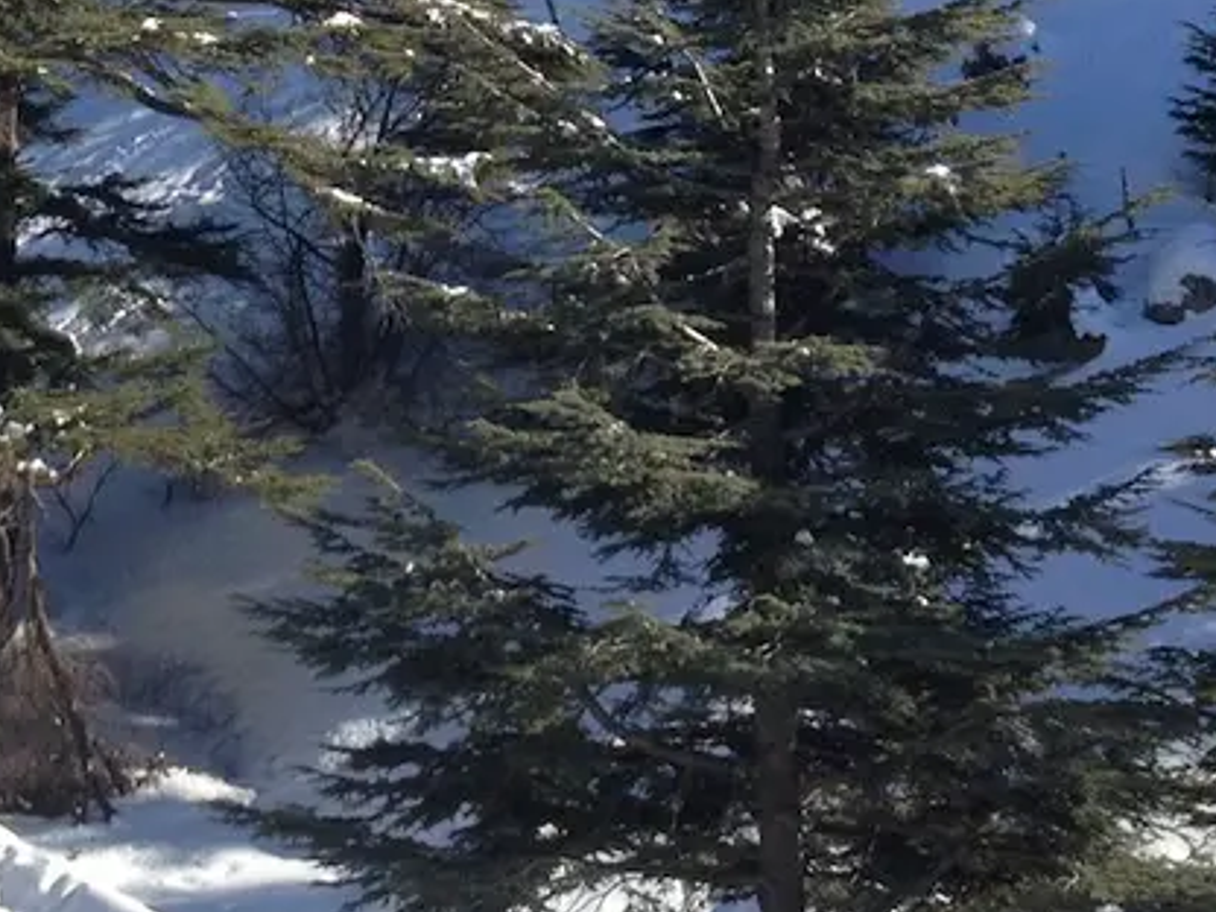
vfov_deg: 14.1
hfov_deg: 19.2
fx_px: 3548
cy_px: -234
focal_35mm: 101
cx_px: 178
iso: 64
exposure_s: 1/1284
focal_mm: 4.28
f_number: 2.4
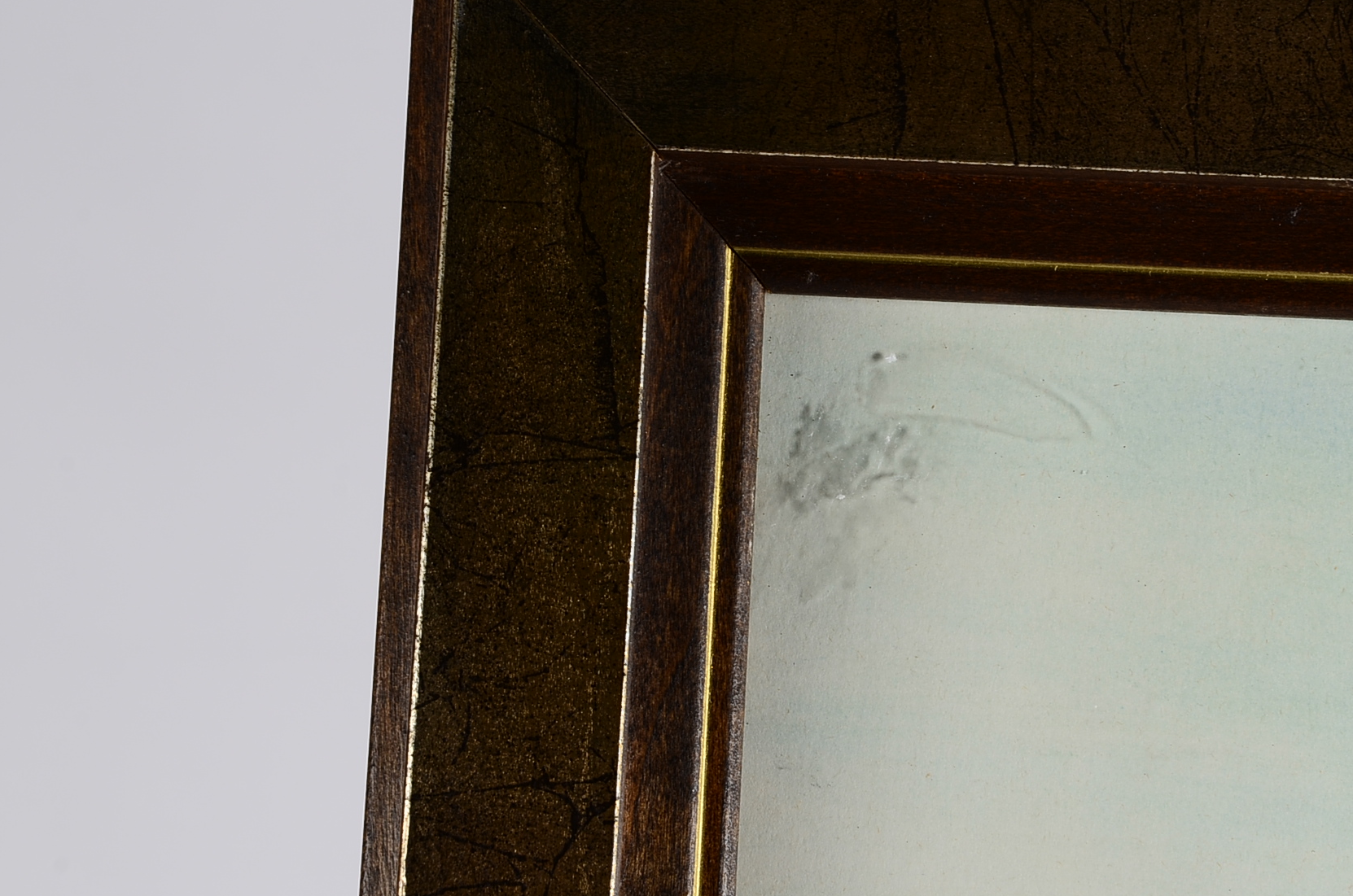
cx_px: 773
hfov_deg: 12.3
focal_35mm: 167
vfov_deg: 8.2
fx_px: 6254
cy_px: 346
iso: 100
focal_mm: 75
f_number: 13
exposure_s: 1/160
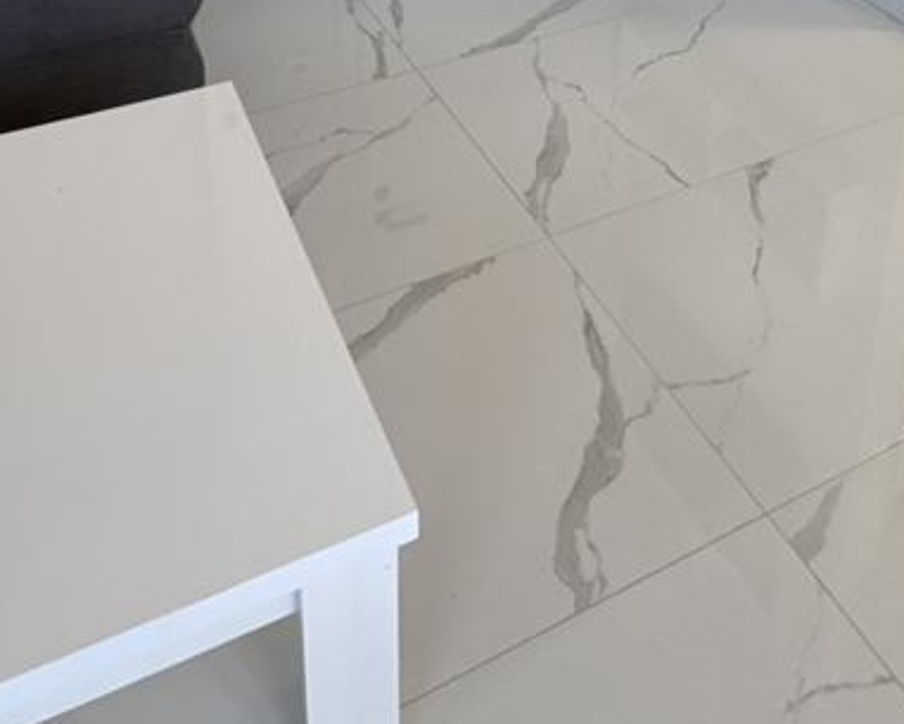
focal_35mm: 43
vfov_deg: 28.3
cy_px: -233
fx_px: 1151
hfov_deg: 42.8
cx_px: 498
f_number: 2.2
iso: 40
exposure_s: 1/114
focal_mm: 2.22
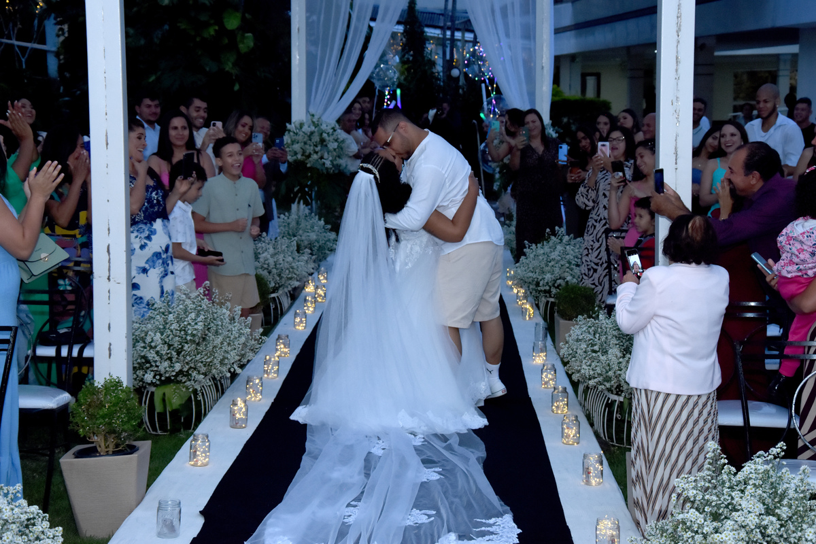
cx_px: 408
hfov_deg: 27.0
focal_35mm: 75
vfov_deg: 18.2
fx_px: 1700
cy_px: 272
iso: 1000
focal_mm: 50
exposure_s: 1/160
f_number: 6.3
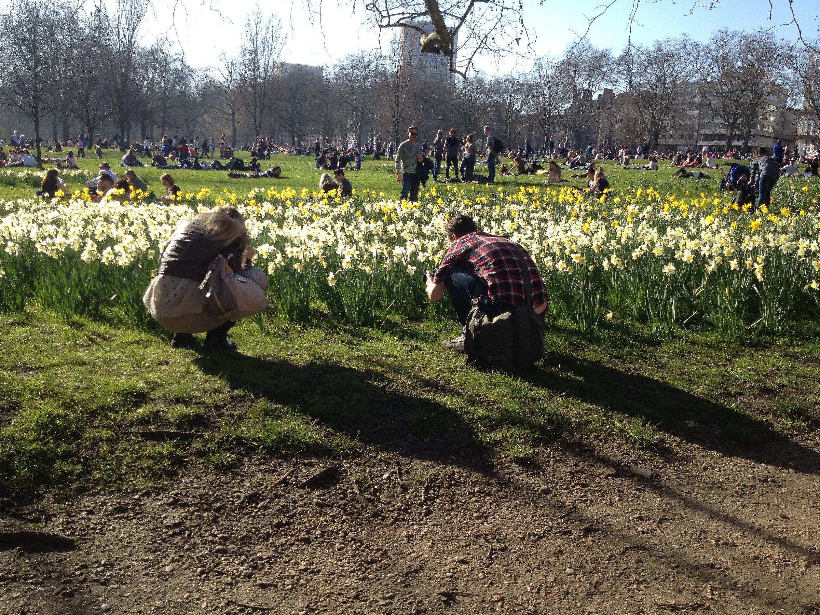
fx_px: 829
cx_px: 410
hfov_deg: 52.6
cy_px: 308
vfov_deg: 40.7
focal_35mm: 35
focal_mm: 4.28
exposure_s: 1/824
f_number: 2.4
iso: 50
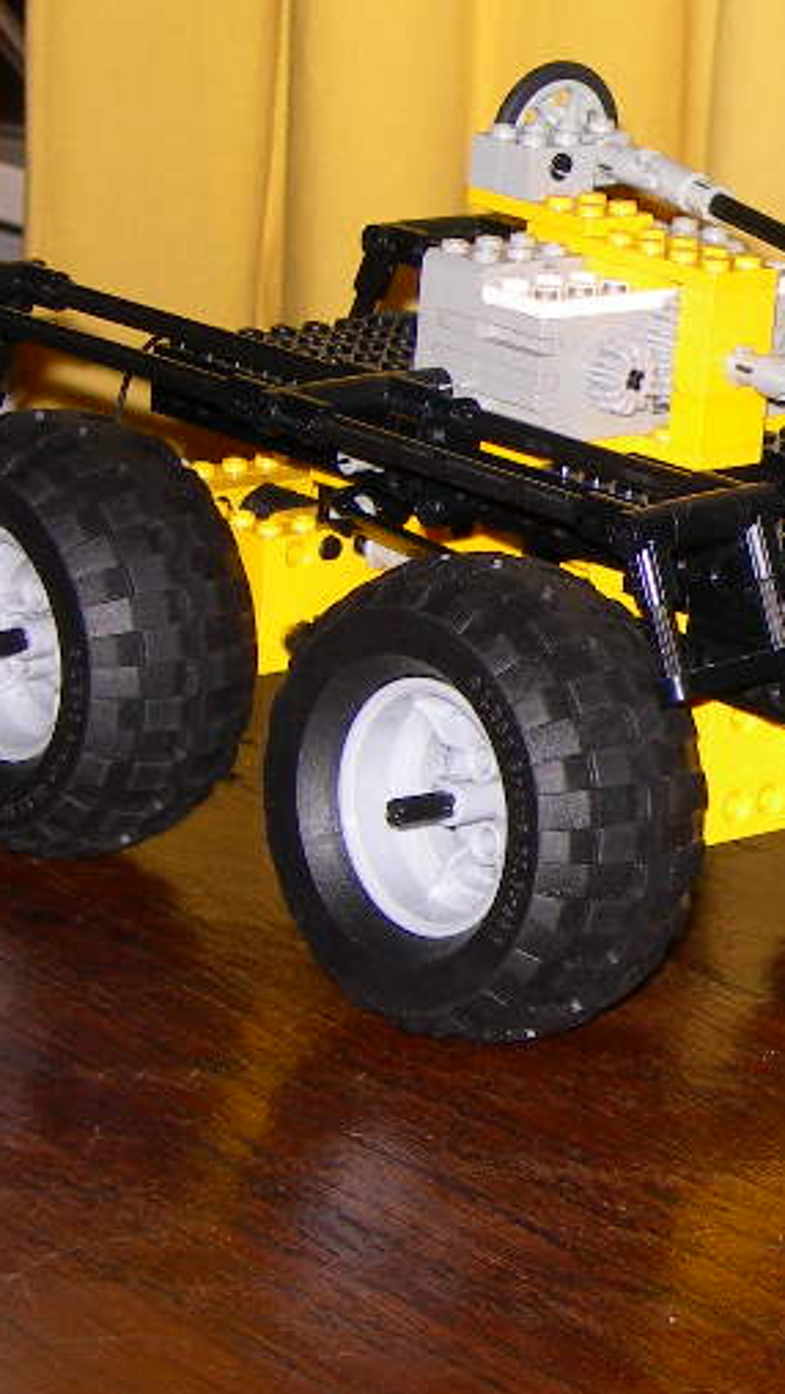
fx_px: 4955
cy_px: 612
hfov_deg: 8.8
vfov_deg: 16.0
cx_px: 1307
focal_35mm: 134
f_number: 3.5
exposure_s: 1/60.1
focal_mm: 12.7
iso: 59
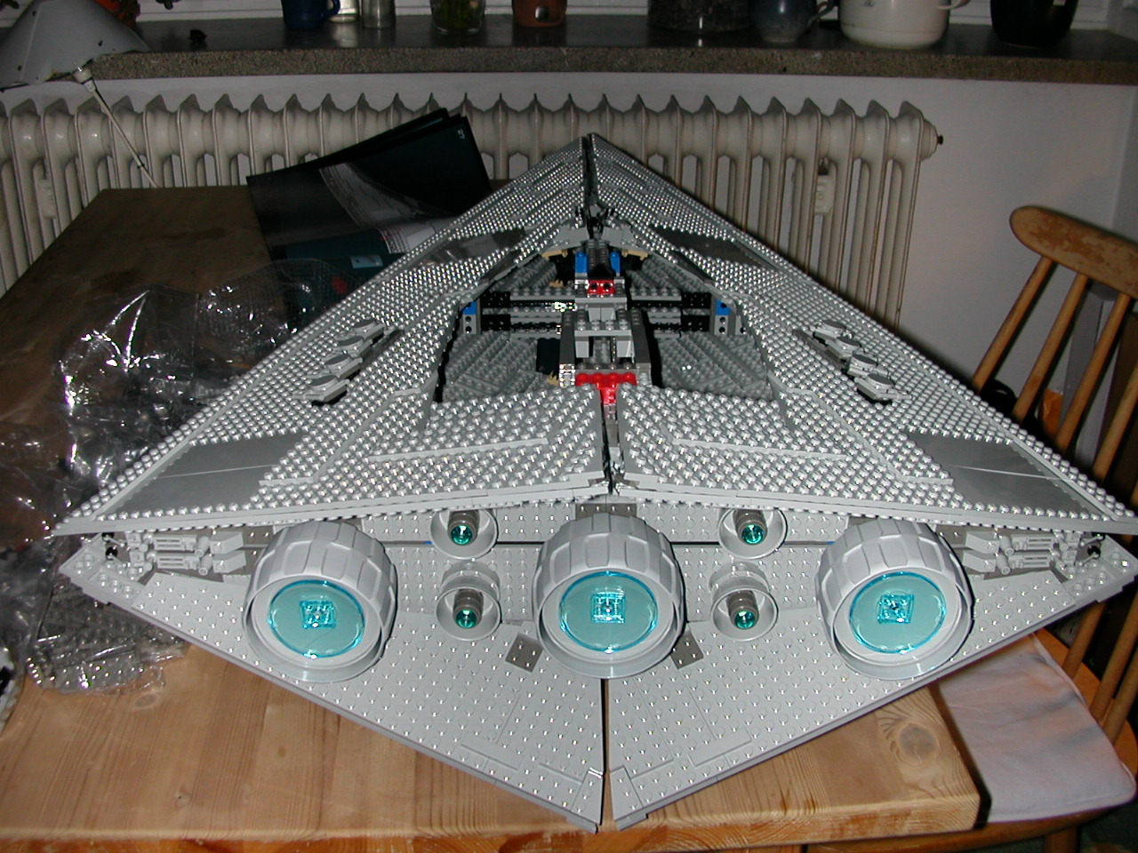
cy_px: 426
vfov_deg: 38.7
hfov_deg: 50.1
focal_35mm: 37
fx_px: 1216
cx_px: 569
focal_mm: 5.6
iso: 100
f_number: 2.7
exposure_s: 1/59.9
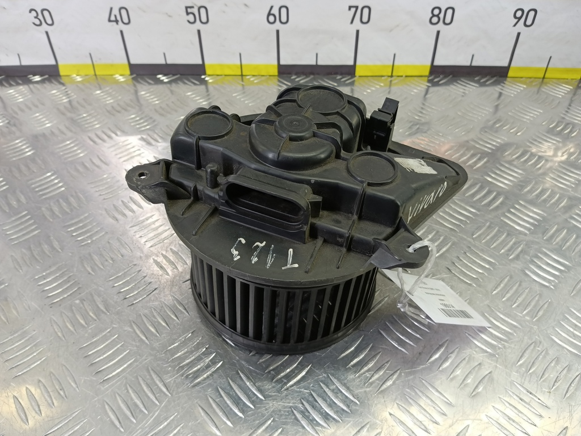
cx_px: 290
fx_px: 386
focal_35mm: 23
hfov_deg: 73.9
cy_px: 218
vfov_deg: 58.9
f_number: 1.6
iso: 176
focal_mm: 4.11
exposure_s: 1/50
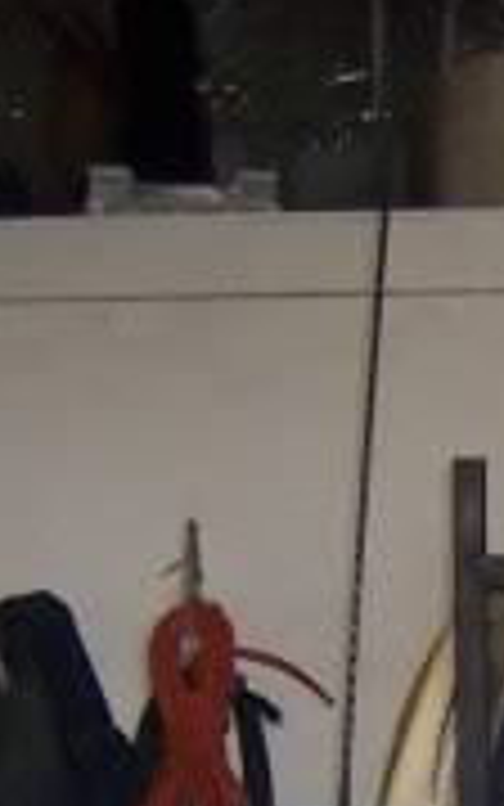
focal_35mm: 218
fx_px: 4787
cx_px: 968
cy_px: 1274
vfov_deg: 9.3
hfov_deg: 5.9
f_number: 2.8
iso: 125
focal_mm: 6.2
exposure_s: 1/100
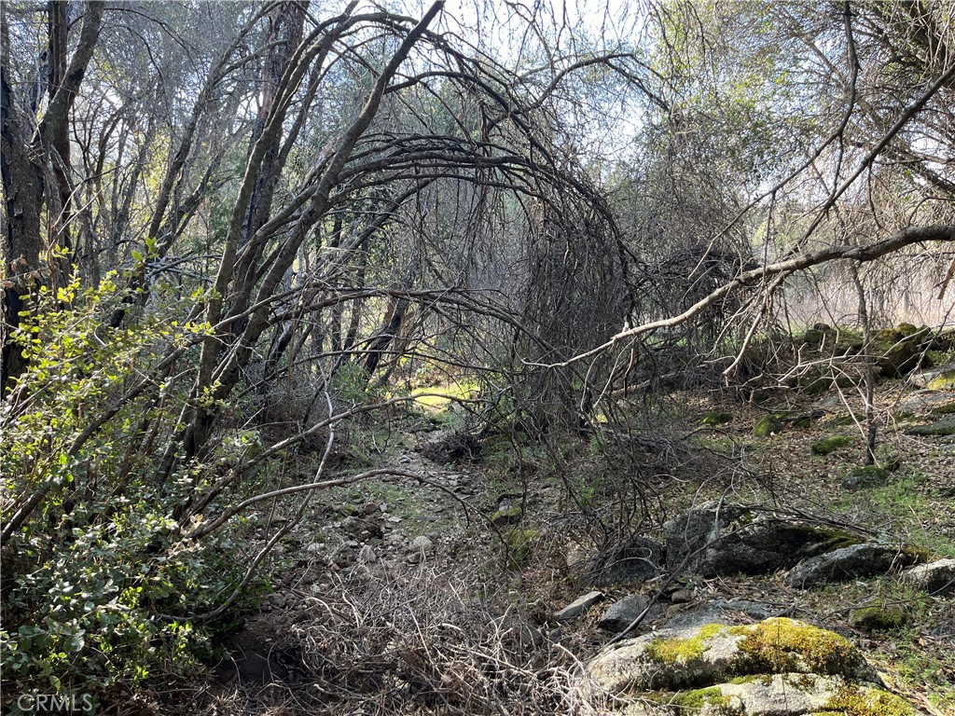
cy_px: 358
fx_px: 717
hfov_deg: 67.3
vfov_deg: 53.1
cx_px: 478
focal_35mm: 26
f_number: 1.6
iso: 64
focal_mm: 5.1
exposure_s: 1/122
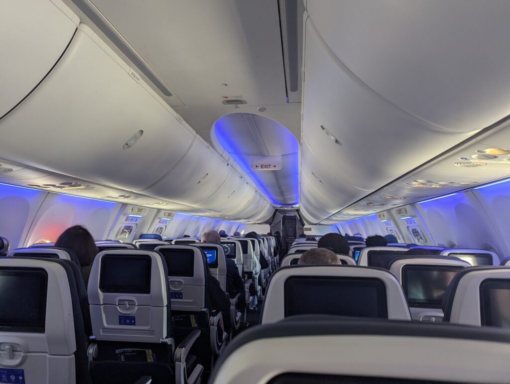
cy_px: 192
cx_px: 255
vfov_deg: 56.9
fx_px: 354
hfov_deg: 71.5
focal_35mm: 24
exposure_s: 1/30
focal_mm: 6.81
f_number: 1.85
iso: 96
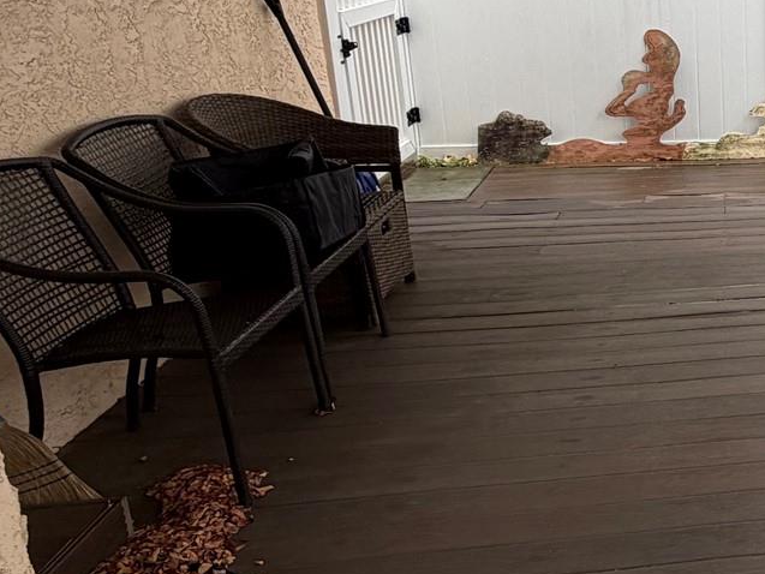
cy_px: 207
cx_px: 913
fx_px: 995
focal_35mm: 45
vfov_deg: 32.0
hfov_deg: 34.1
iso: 40
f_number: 2.2
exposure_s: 1/228
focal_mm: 2.22
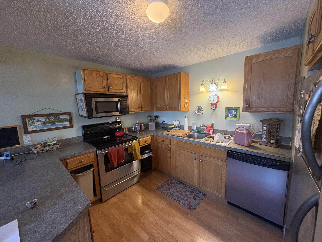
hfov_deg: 102.1
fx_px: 130
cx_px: 161
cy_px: 121
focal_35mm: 14
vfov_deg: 85.7
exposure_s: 1/120
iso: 400
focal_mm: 2.22
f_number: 2.2
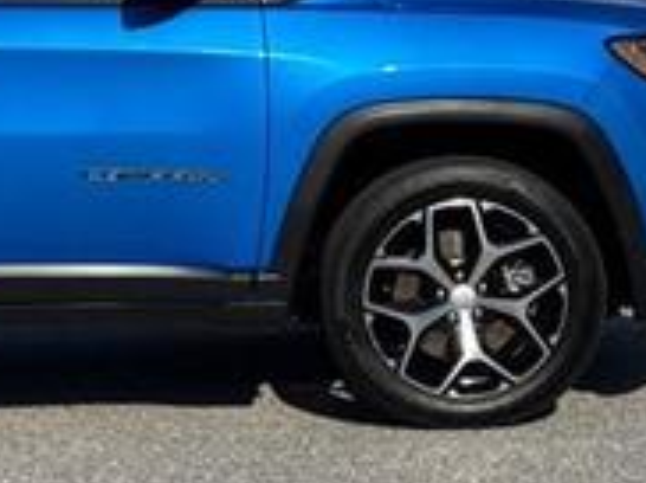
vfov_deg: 11.1
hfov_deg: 14.5
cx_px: -67
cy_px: 249
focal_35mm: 133
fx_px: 2479
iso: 64
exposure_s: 1/5848
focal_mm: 6.76
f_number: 1.78
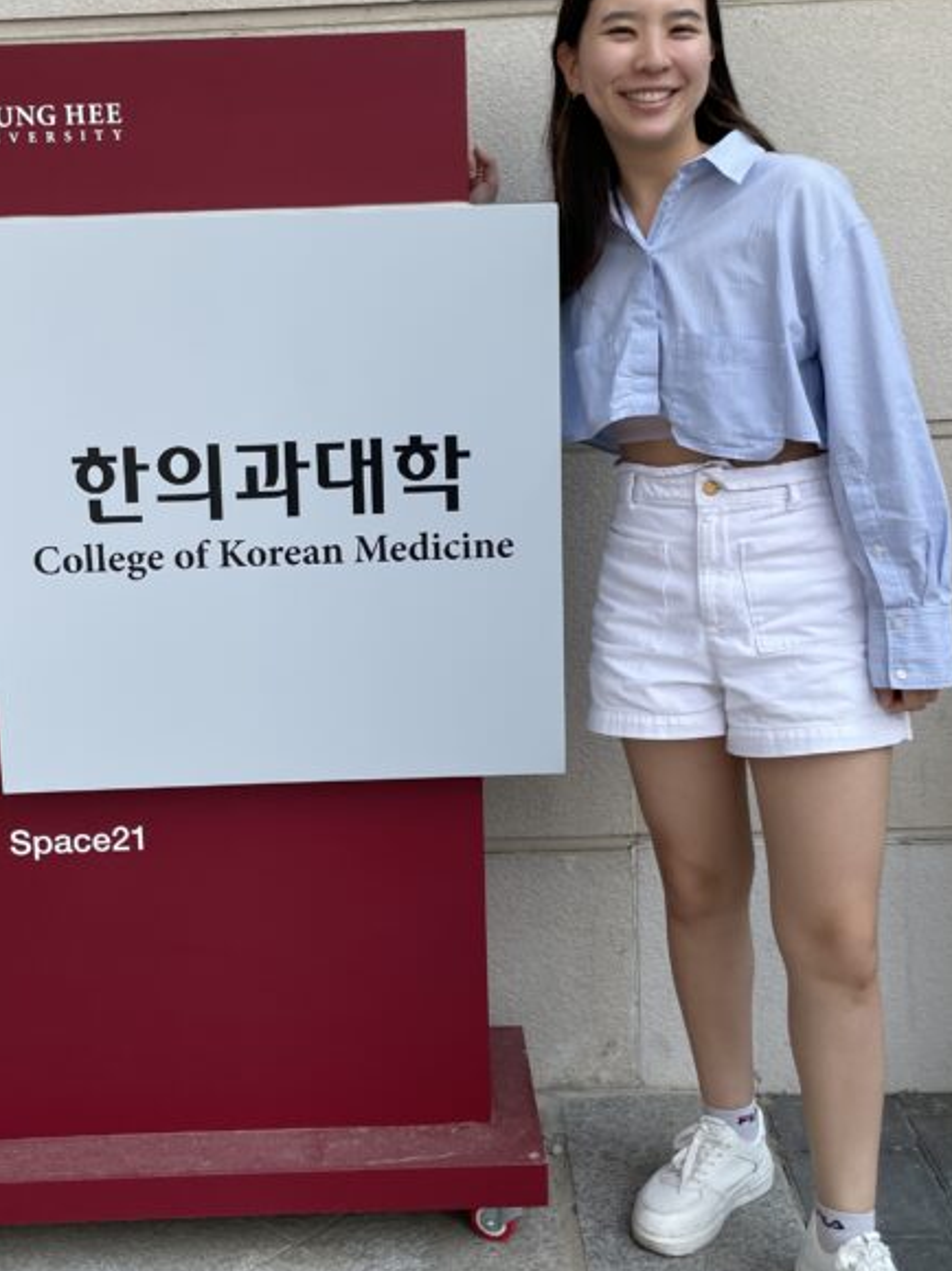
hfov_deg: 31.4
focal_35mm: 46
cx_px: 382
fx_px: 1687
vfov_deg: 41.0
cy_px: 483
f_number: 1.6
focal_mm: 4.2
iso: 32
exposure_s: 1/1182
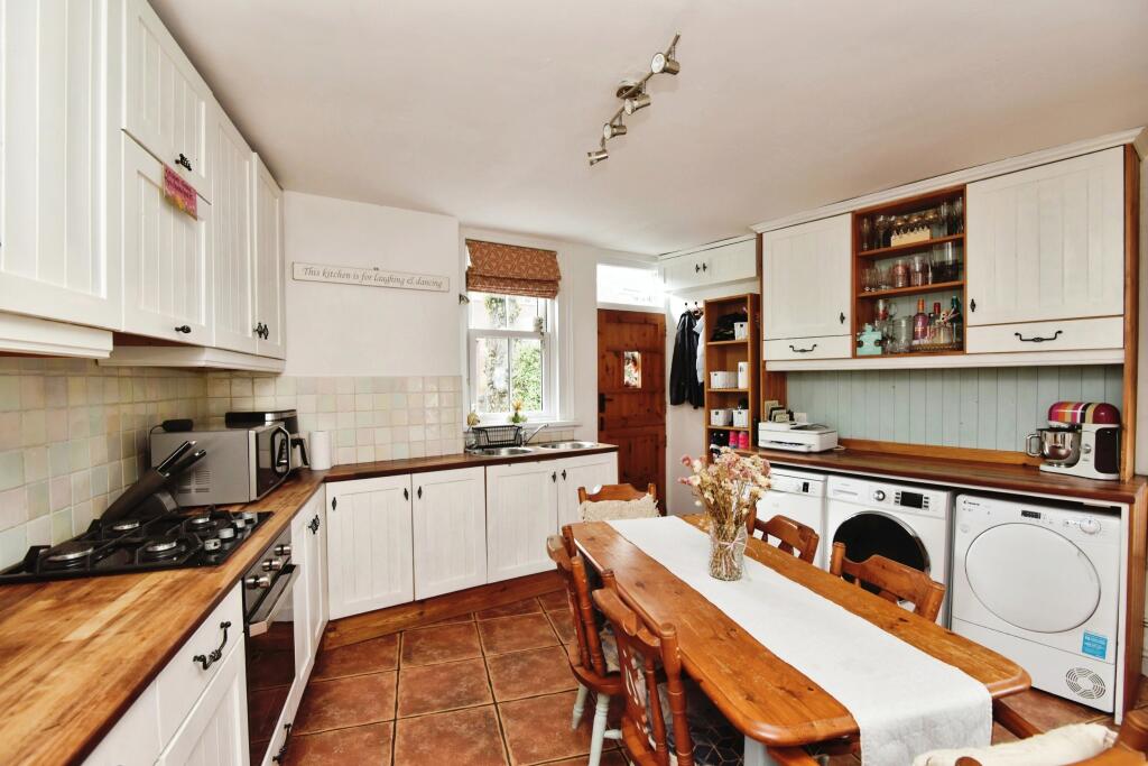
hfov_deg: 96.7
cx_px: 574
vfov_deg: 73.8
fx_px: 510
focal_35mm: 16
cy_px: 383
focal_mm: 16
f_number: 6.3
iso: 500
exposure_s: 1/10
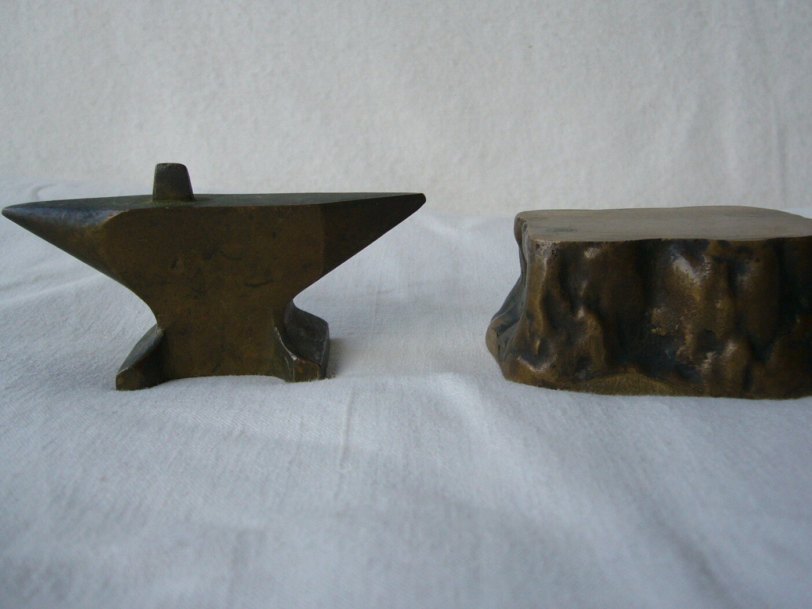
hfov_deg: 46.7
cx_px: 445
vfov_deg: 35.9
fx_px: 938
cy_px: 280
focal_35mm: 40
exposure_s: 1/20
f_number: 2.8
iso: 100
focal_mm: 5.8
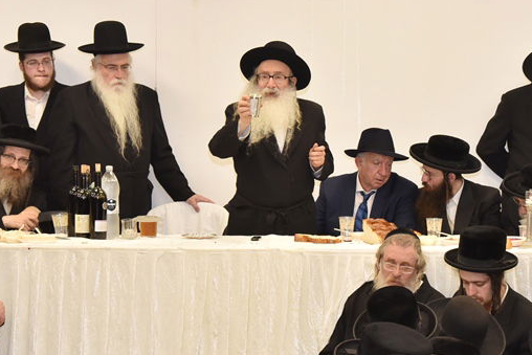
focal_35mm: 117
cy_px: 219
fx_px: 1729
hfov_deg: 17.5
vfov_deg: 11.7
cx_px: 322
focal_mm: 58
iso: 1600
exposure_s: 1/160
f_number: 5.6
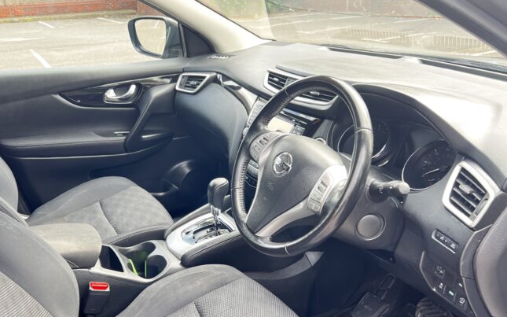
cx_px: 206
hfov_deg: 56.3
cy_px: 213
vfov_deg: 36.9
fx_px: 470
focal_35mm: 34
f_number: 1.5
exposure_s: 1/121
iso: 100
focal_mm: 5.7
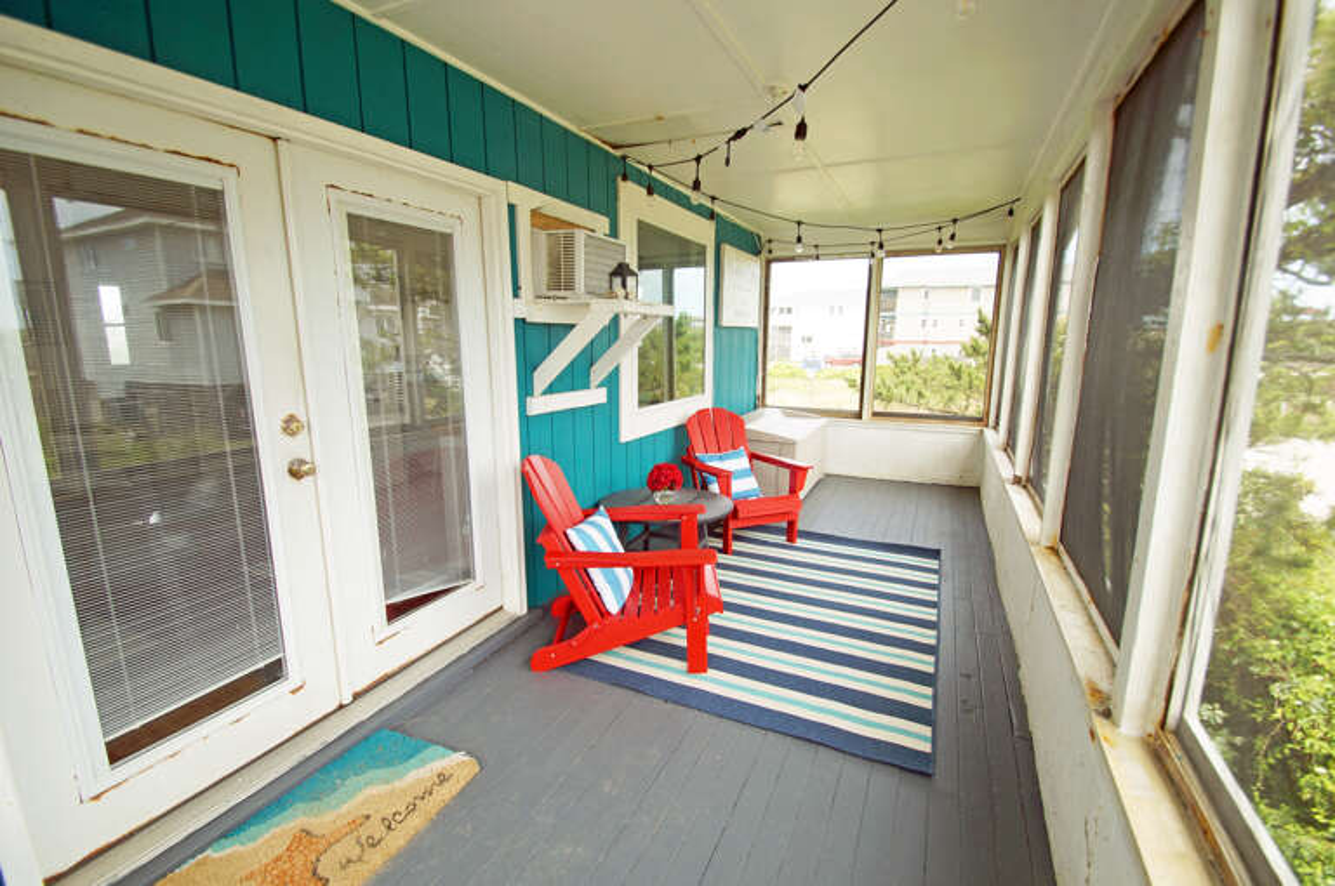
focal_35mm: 15
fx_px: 556
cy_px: 443
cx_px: 668
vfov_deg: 77.2
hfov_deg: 100.5
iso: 100
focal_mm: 10
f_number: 4.5
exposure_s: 1/80
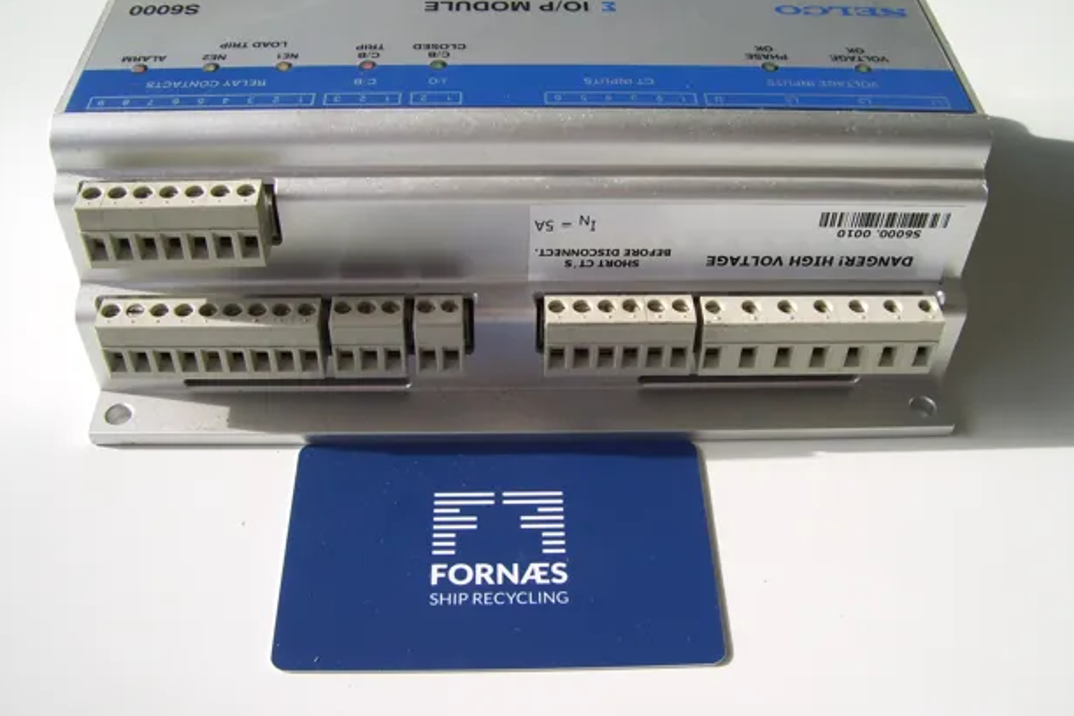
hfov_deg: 50.7
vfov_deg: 35.0
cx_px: 542
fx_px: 1134
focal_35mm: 38
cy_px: 327
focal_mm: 6
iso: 80
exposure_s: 1/320
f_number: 4.8
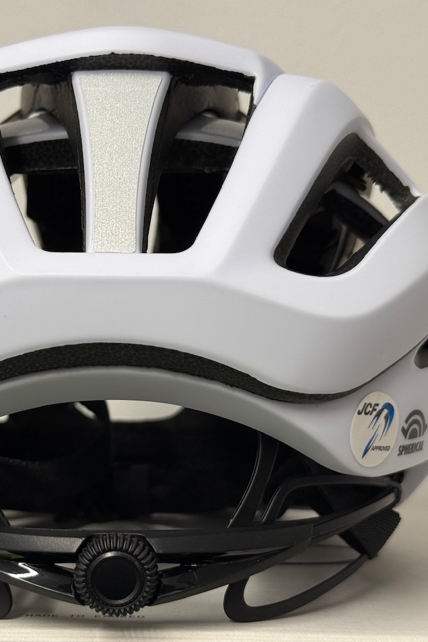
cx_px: 108
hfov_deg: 20.2
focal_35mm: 67
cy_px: 322
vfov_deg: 30.1
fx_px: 1195
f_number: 1.78
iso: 50
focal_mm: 6.76
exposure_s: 1/121
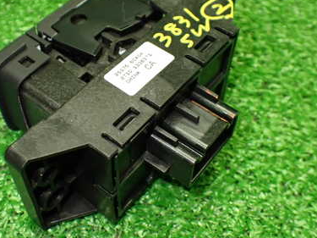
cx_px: 115
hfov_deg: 39.4
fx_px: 439
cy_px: 97
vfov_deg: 30.2
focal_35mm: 48
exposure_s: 1/125
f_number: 2.3
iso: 640
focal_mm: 5.4
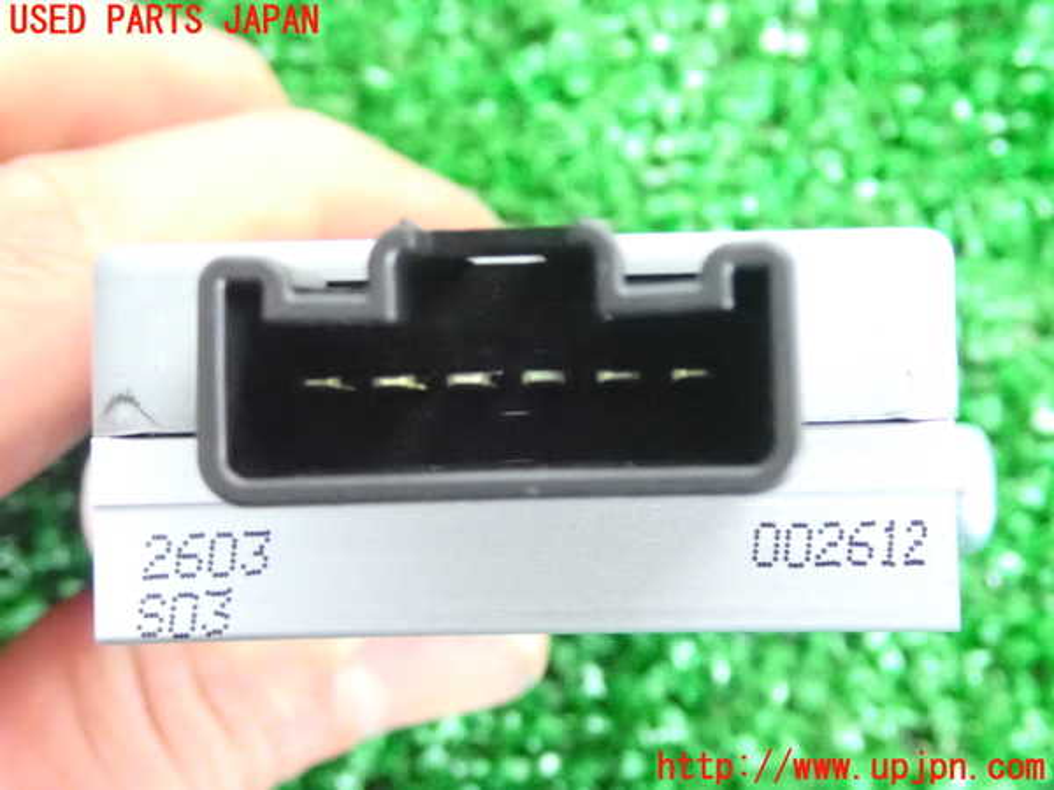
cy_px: 395
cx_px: 527
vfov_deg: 58.9
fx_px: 700
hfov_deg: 73.9
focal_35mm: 23
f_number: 4.1
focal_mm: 4.1
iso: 6400
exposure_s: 1/50
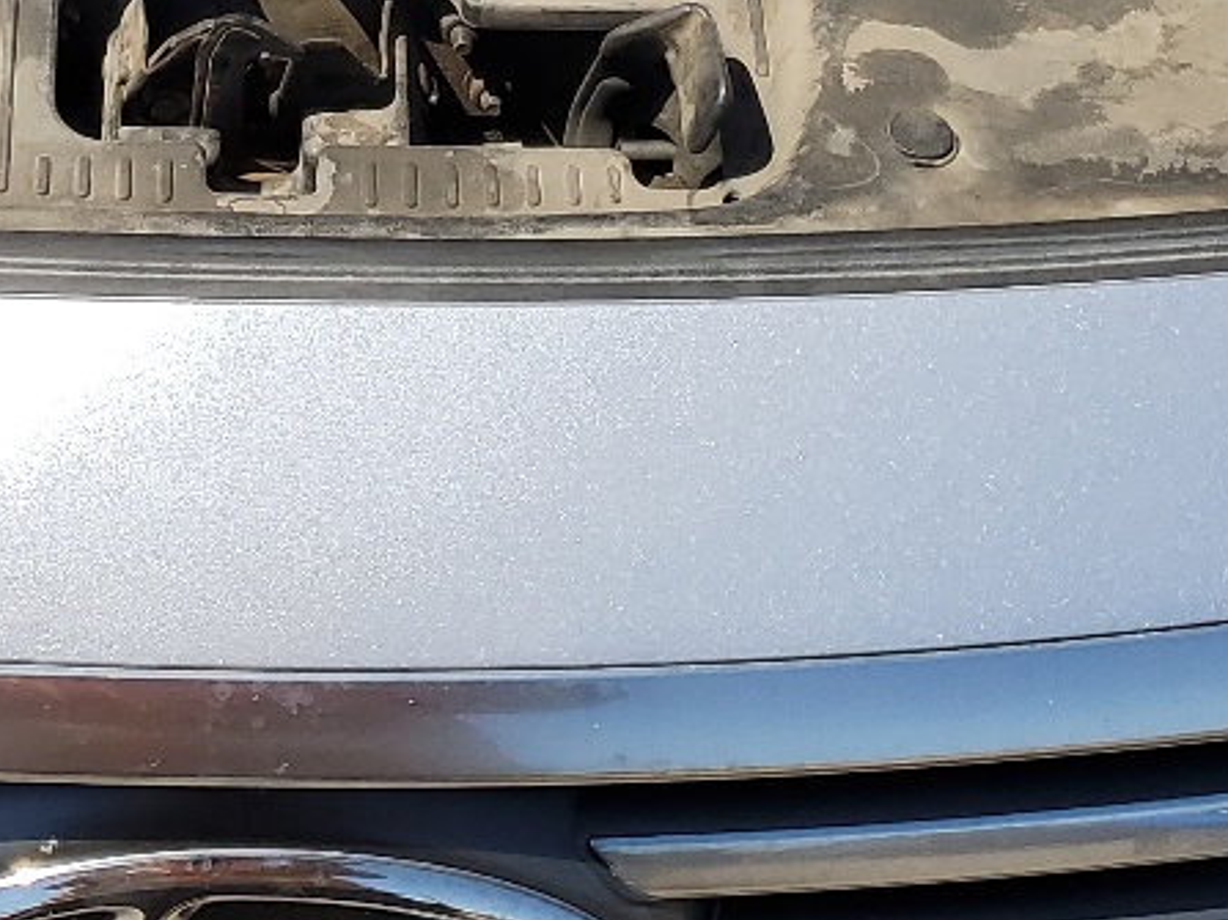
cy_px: -508
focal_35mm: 93
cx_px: 277
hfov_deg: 20.9
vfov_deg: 14.7
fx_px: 3298
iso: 50
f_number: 1.5
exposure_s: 1/2500
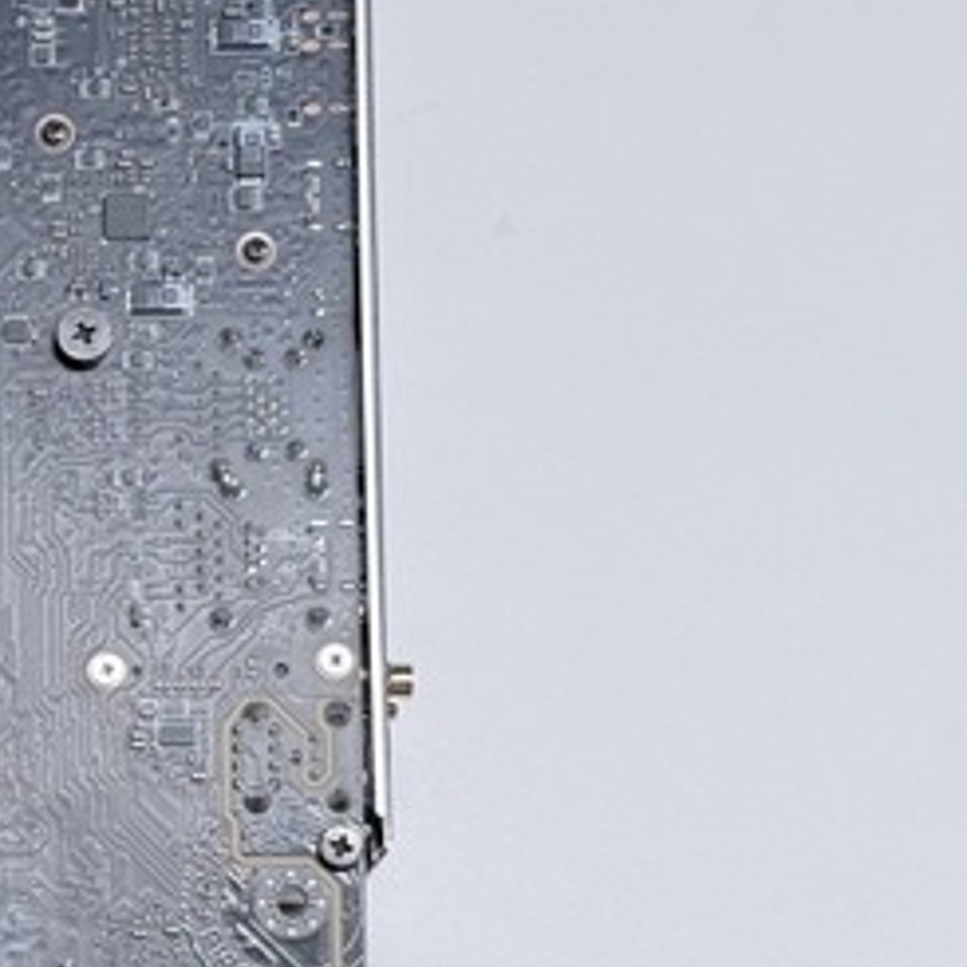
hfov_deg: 12.5
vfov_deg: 12.8
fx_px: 4267
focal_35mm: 135
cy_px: 874
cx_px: -355
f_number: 1.78
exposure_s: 1/72
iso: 80
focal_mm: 6.76
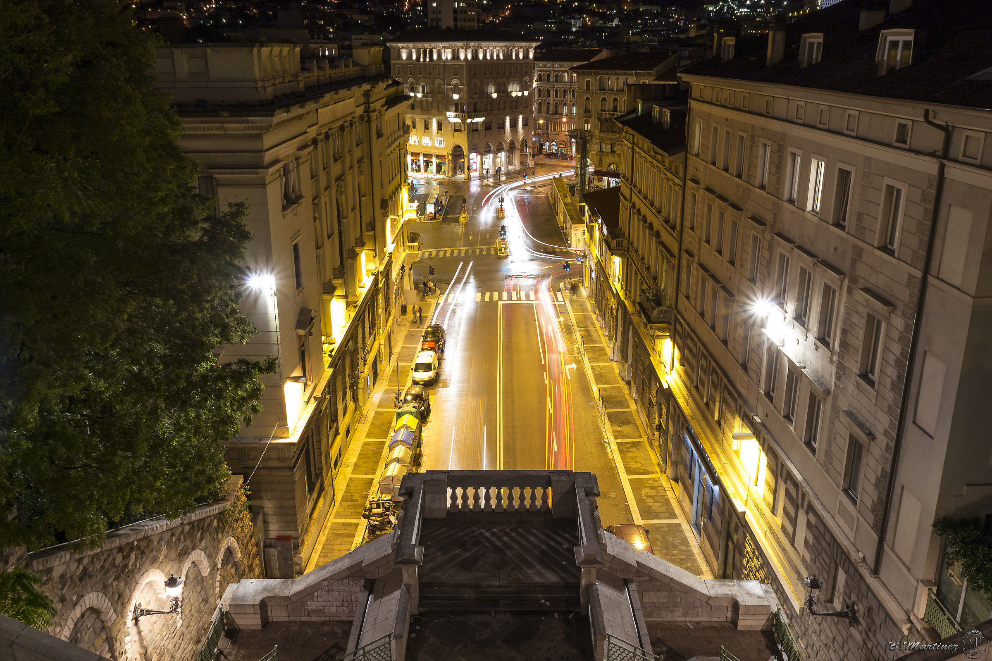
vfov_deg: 43.6
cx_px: 496
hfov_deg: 61.9
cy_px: 330
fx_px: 827
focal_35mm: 30
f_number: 11
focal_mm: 20
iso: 100
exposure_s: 8
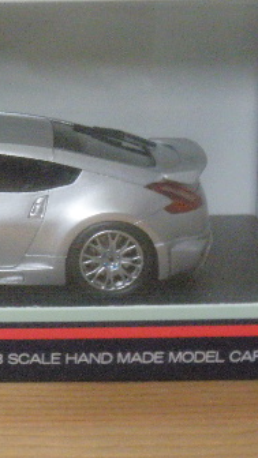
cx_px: -113
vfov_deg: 19.8
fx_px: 1313
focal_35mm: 108
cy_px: 194
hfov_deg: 10.9
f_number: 4.3
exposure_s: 1/8
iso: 200
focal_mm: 9.1
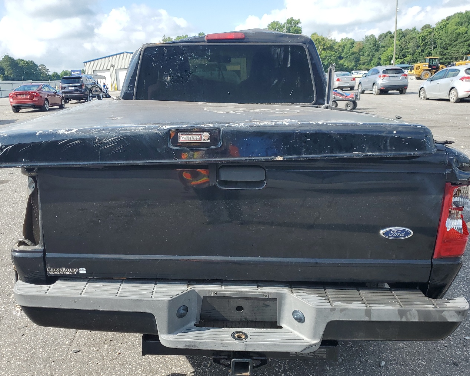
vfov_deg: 45.7
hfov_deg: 55.6
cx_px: 220
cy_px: 214
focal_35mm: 32
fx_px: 445
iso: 50
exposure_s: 1/1667
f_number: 1.5
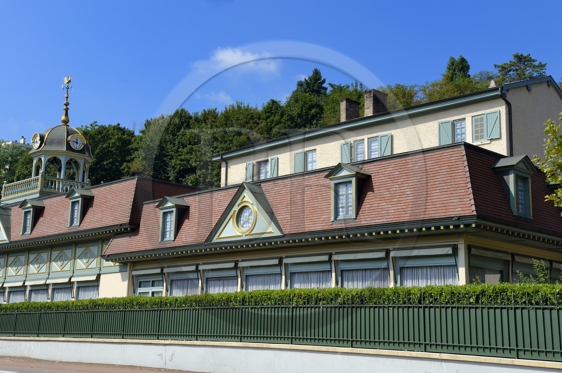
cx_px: 281
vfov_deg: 28.0
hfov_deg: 41.1
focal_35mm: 48
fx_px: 749
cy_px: 186
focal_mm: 48
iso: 200
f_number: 14
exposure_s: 1/160
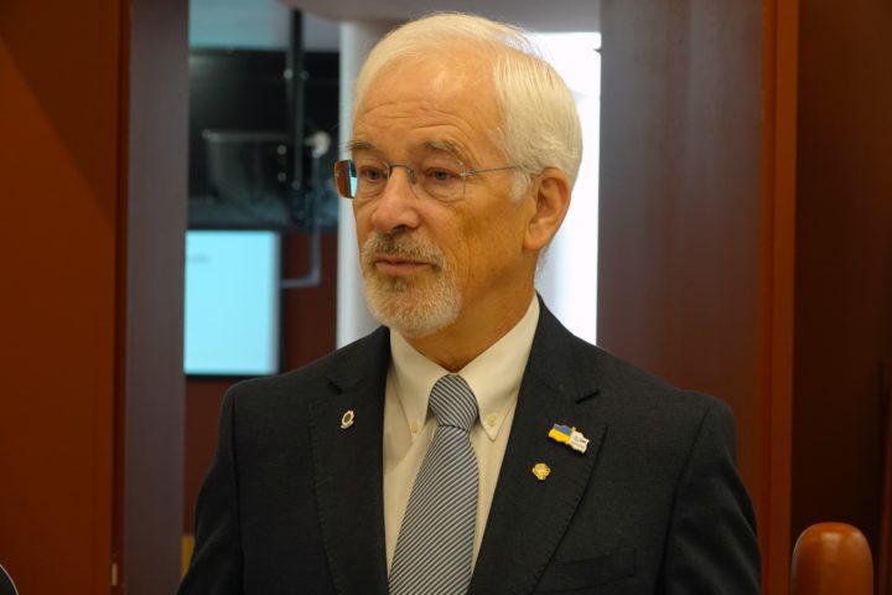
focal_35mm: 107
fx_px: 2651
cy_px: 298
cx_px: 446
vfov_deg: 12.8
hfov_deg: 19.1
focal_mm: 39.42
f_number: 4
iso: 800
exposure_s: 1/125
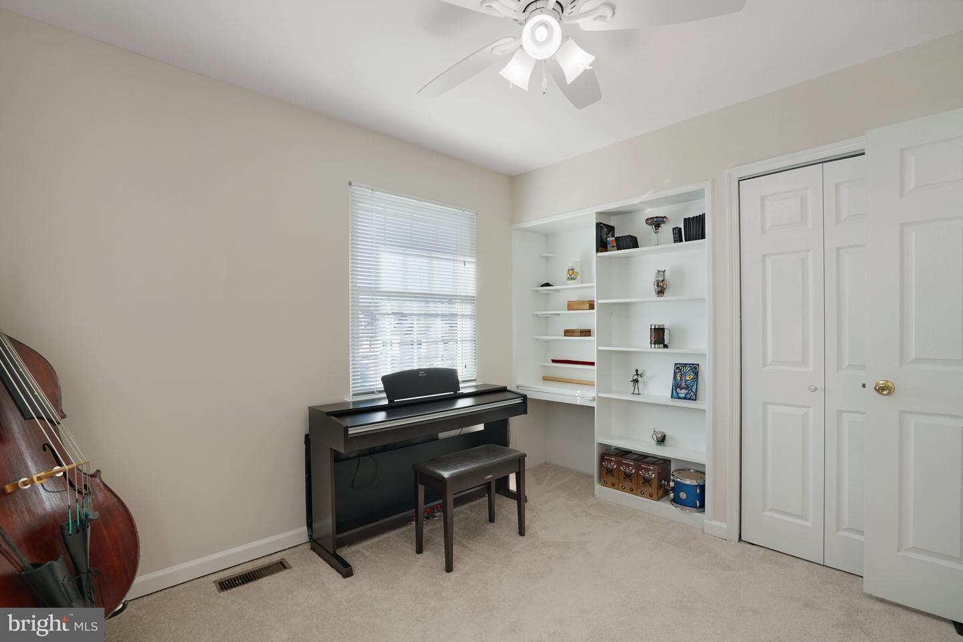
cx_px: 482
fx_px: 428
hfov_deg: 96.7
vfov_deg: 73.8
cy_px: 321
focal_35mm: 16
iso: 1250
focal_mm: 16
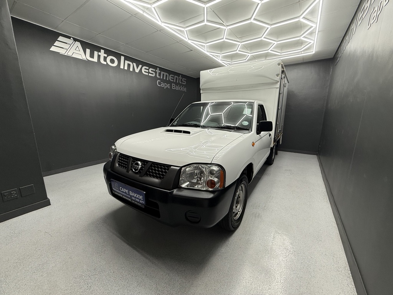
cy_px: 148
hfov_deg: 102.1
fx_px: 159
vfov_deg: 85.7
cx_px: 196
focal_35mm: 14
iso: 100
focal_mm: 2.22
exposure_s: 1/100
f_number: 2.2
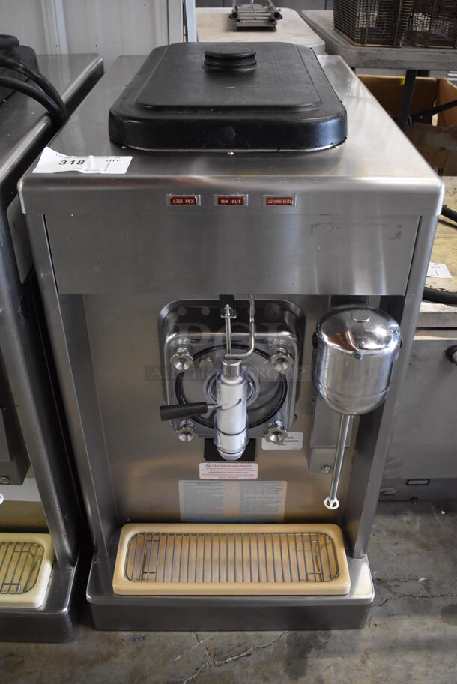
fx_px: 599
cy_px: 342
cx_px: 228
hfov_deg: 41.8
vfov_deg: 59.5
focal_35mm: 32
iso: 2500
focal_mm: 21
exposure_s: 1/125
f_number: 3.8
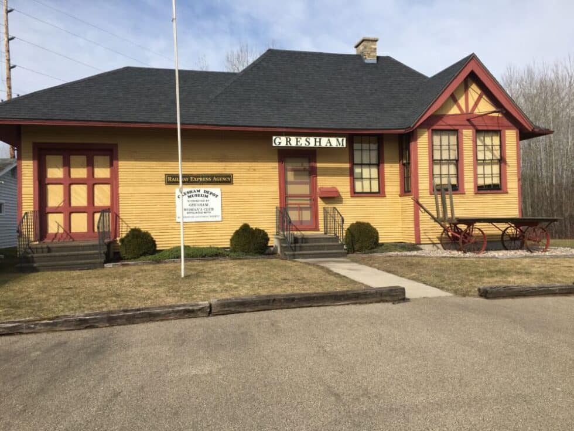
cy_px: 216
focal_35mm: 29
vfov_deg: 48.2
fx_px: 481
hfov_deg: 61.7
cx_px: 287
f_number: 2.2
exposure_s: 1/1789
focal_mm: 4.15
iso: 25
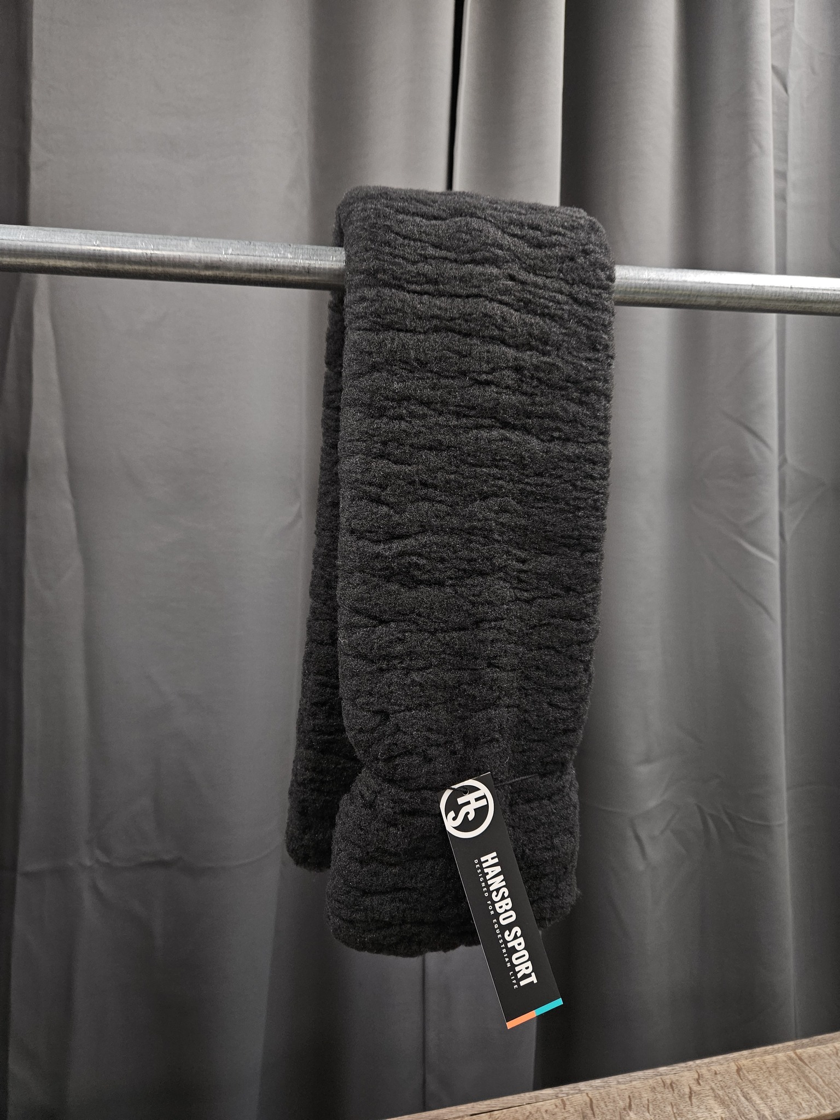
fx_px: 744
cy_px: 560
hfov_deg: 58.9
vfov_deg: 73.9
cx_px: 420
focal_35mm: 23
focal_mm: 5.4
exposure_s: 1/142
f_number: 1.8
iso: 320
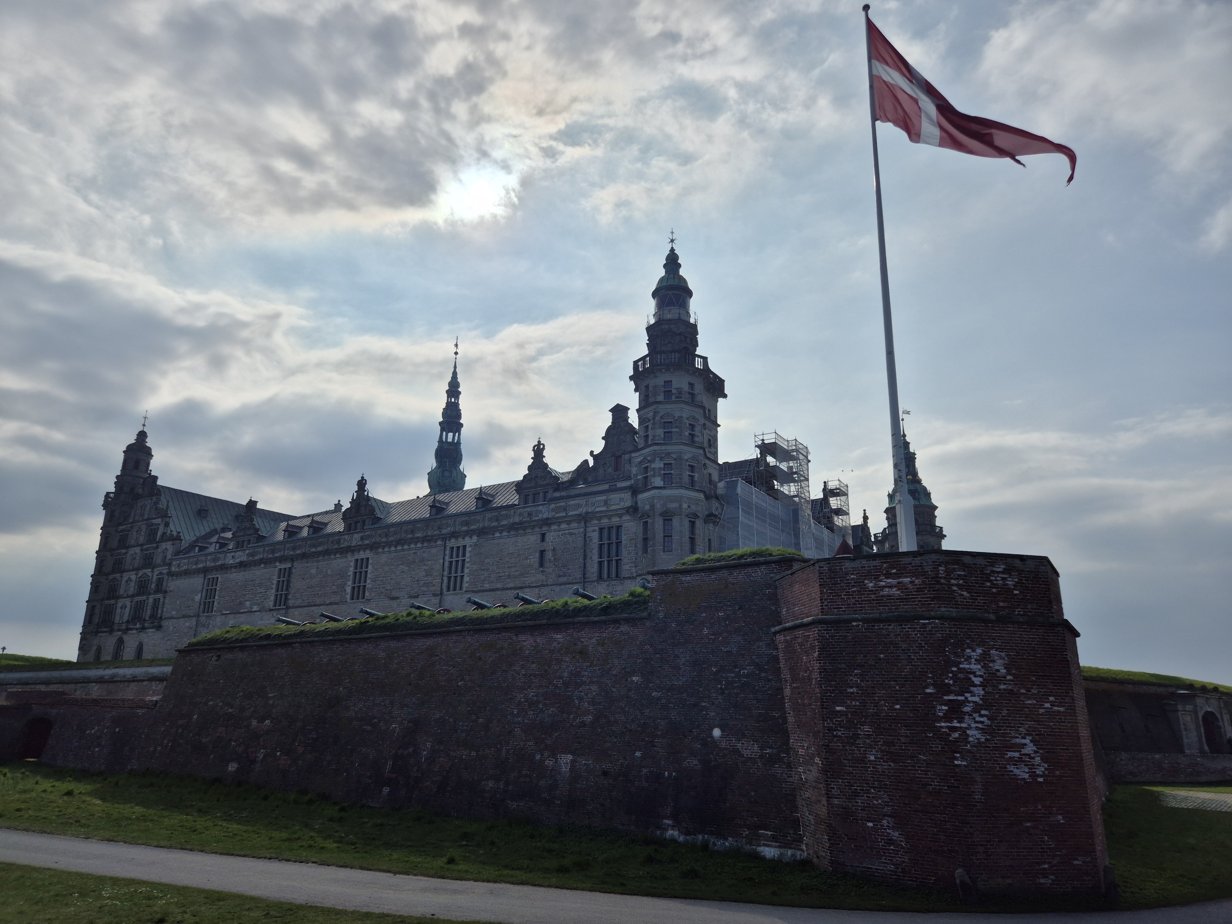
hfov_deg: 73.9
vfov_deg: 58.9
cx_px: 616
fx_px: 819
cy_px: 462
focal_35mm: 23
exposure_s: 1/12608
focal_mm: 5.4
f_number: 1.8
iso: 25
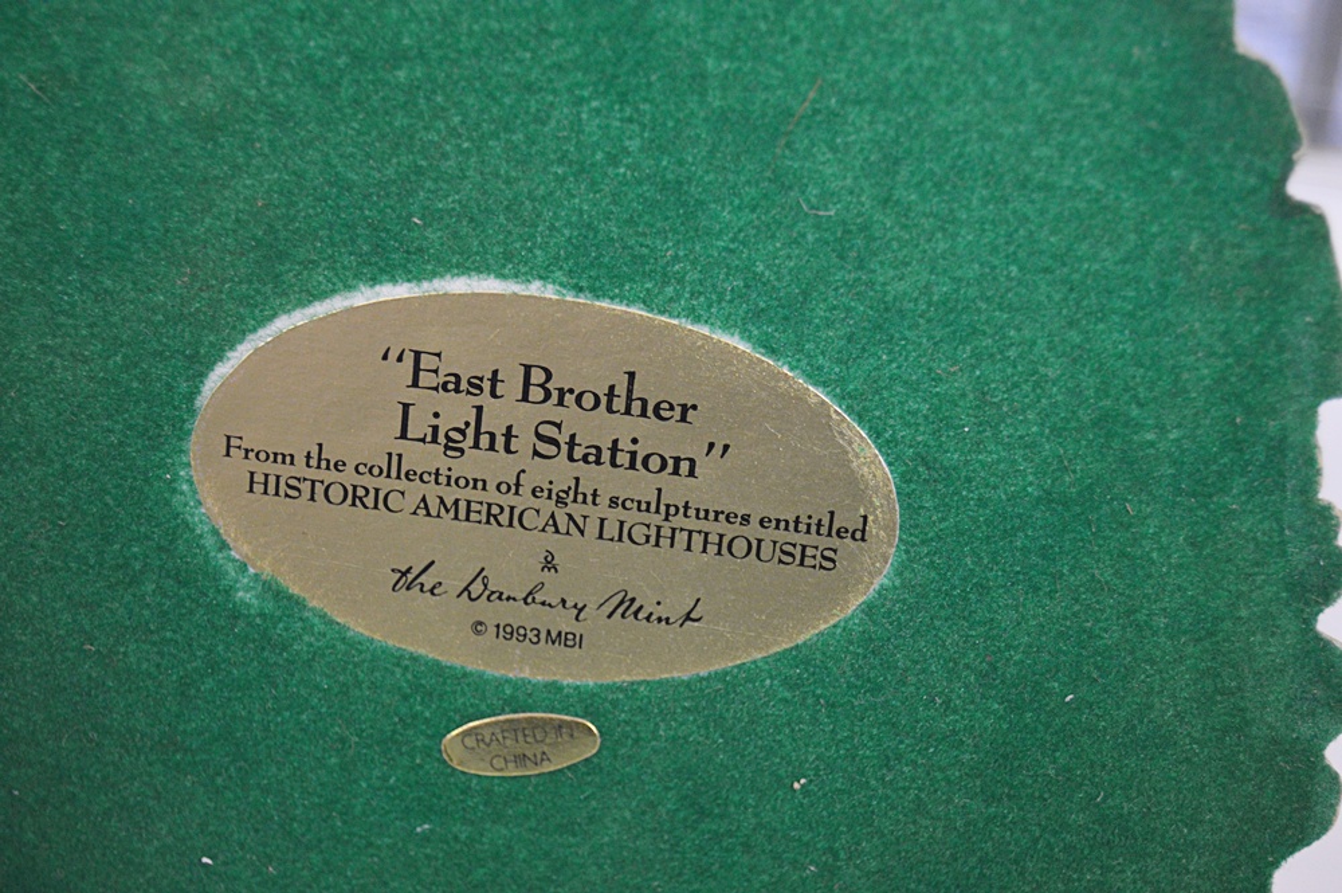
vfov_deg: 16.5
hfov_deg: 24.6
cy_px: 446
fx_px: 3073
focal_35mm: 82
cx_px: 671
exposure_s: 1/60
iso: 1250
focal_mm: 55
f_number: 5.6
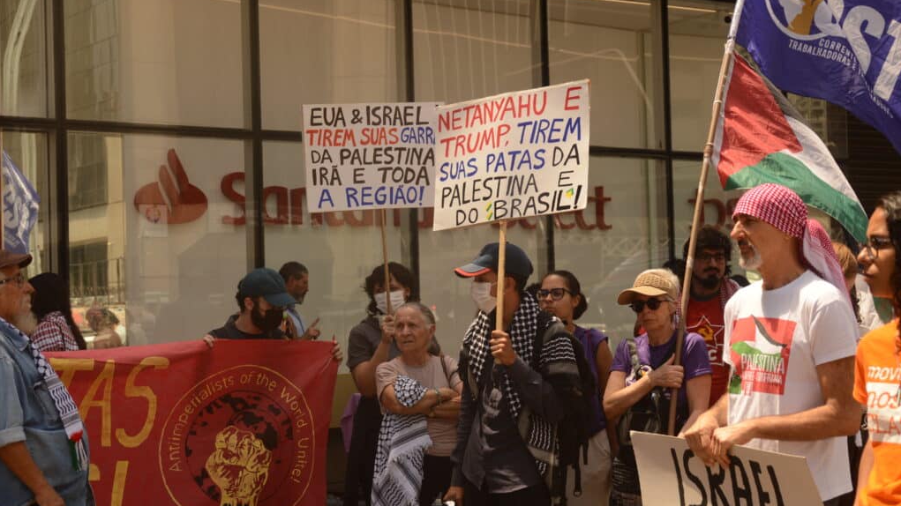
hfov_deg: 33.3
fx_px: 1505
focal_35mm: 63
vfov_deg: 19.1
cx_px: 450
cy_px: 249
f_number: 4
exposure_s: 1/500
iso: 100
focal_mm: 40
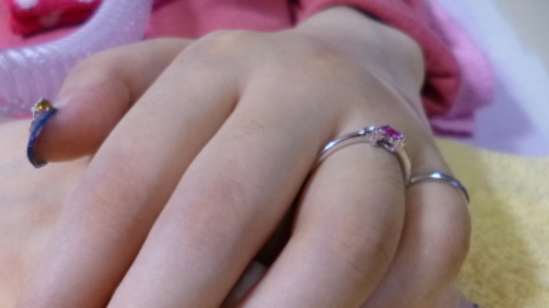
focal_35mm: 34
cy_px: 266
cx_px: 204
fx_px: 495
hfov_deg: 57.3
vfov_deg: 33.1
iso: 400
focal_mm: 4.3
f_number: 2.5
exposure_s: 1/15
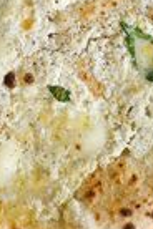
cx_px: 15
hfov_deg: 18.1
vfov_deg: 25.7
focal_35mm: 74
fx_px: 472
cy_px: -9
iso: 80
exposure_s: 1/207
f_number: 1.7
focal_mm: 6.3
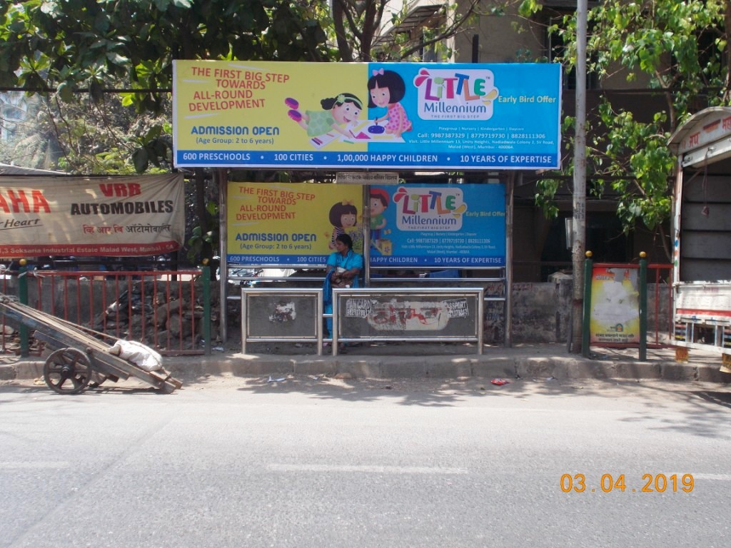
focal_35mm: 44
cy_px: 274
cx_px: 366
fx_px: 929
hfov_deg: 42.9
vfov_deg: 32.9
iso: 80
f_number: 4.2
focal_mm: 7.9
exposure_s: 1/250
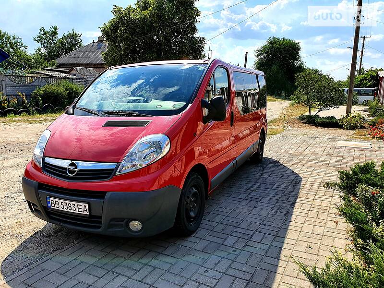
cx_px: 192
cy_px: 144
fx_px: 288
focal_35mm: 26
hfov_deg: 67.3
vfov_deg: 53.1
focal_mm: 4.3
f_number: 2.4
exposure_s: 1/1748
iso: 50
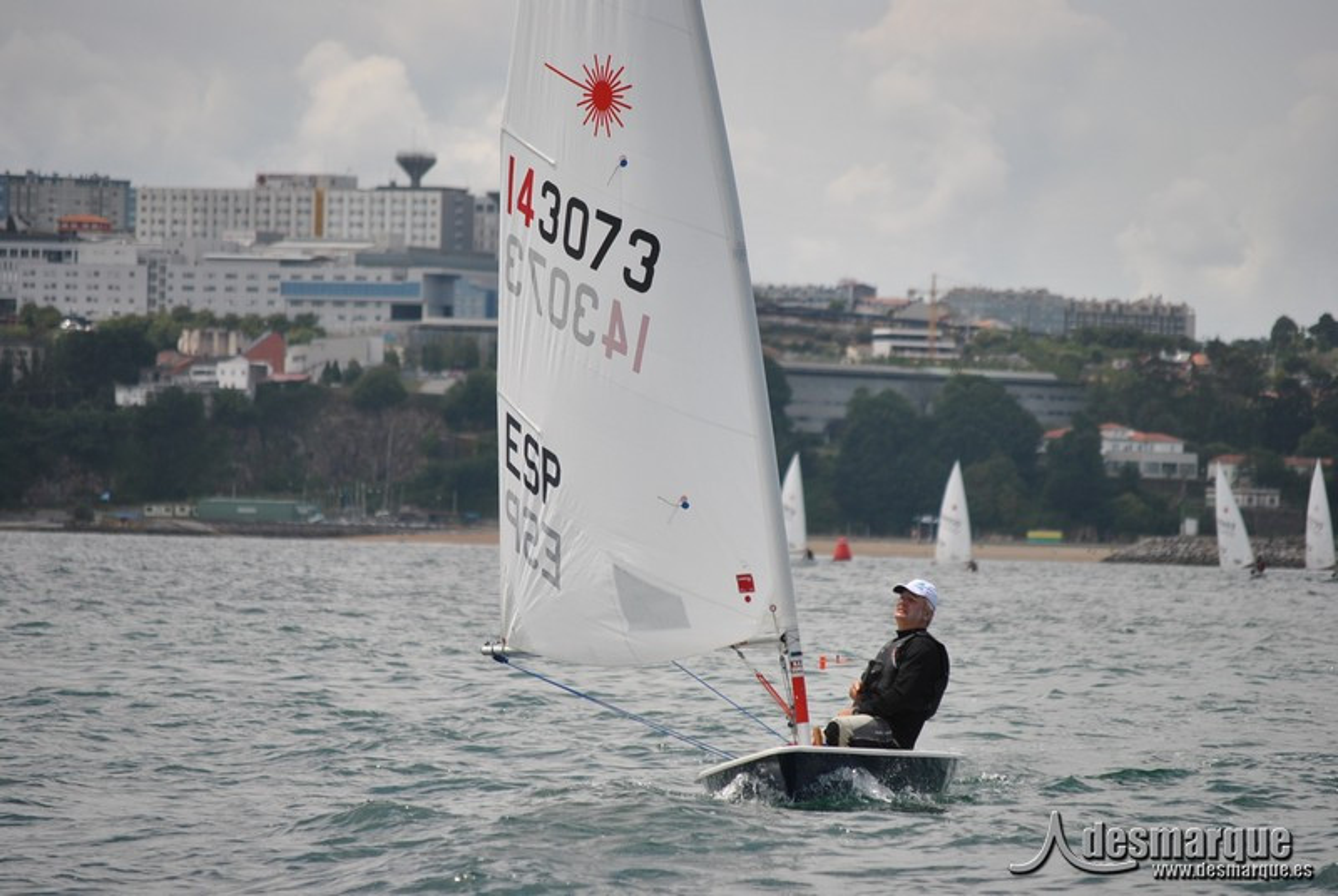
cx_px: 669
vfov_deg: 5.7
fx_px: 8933
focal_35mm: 240
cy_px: 448
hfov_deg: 8.6
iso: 100
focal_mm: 160
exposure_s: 1/640
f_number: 5.3
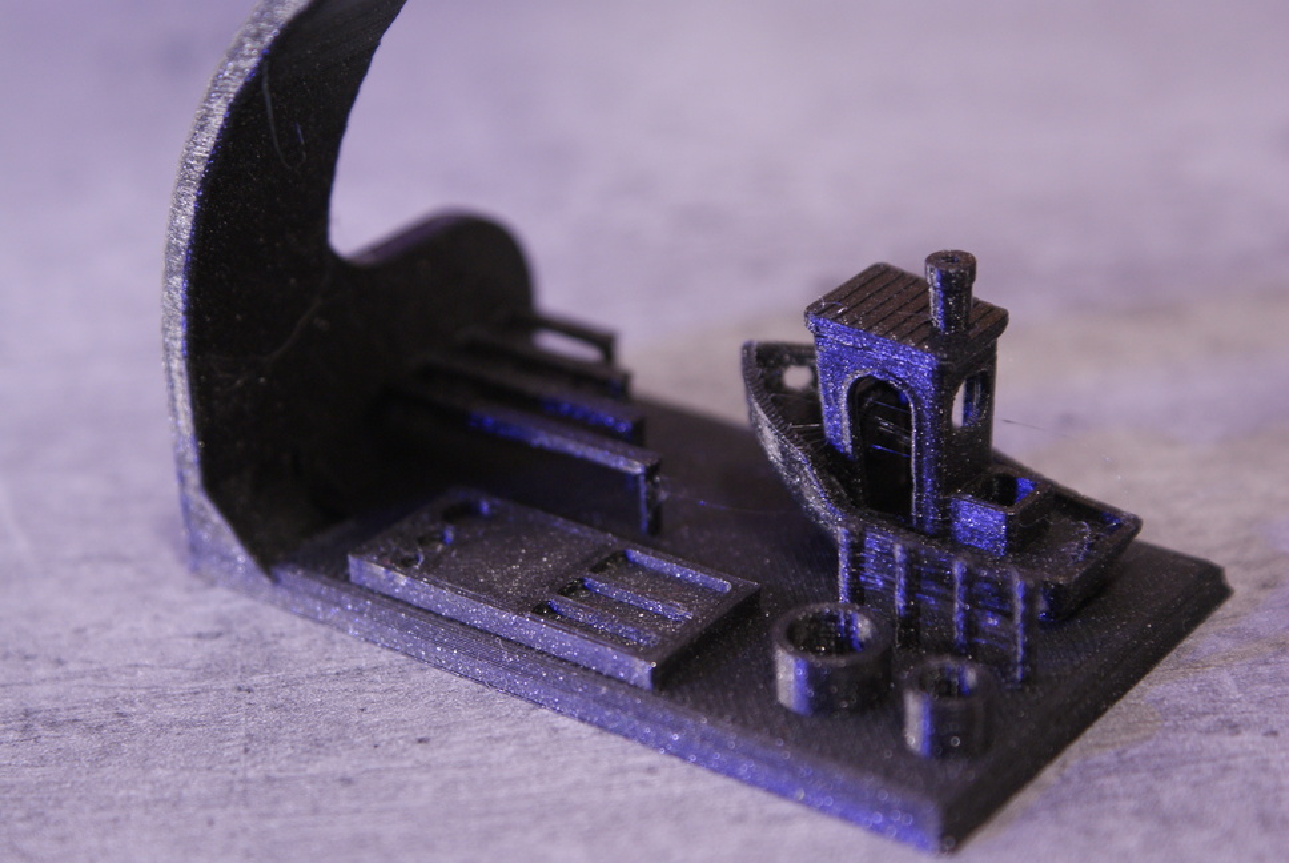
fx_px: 2957
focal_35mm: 82
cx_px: 644
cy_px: 432
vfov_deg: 16.6
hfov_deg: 24.6
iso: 400
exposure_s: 1/2
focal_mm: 55
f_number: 5.6
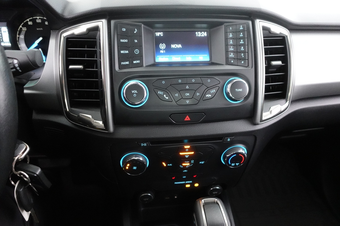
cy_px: 113
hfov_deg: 73.7
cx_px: 170
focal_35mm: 24
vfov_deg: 53.1
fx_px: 227
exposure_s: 1/30
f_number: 1.8
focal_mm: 9.4
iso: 3200
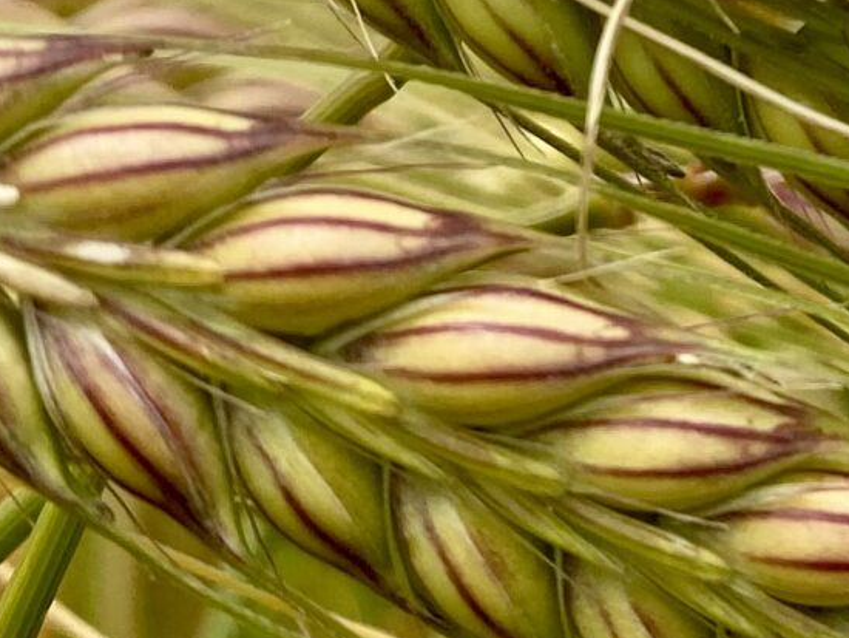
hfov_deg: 15.1
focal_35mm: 121
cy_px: -352
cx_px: 1249
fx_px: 2969
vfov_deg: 11.7
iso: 32
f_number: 1.8
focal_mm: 4.25
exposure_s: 1/1653
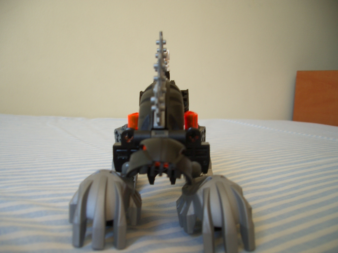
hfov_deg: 52.6
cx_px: 169
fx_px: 342
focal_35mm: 35
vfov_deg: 40.7
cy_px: 126
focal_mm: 5.8
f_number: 2.6
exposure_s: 1/80
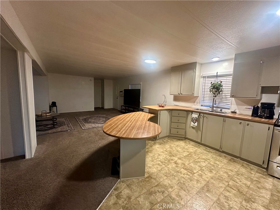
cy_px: 105
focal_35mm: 14
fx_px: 113
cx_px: 140
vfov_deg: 85.7
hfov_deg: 102.1
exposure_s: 1/60
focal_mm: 2.22
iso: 640
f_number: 2.2
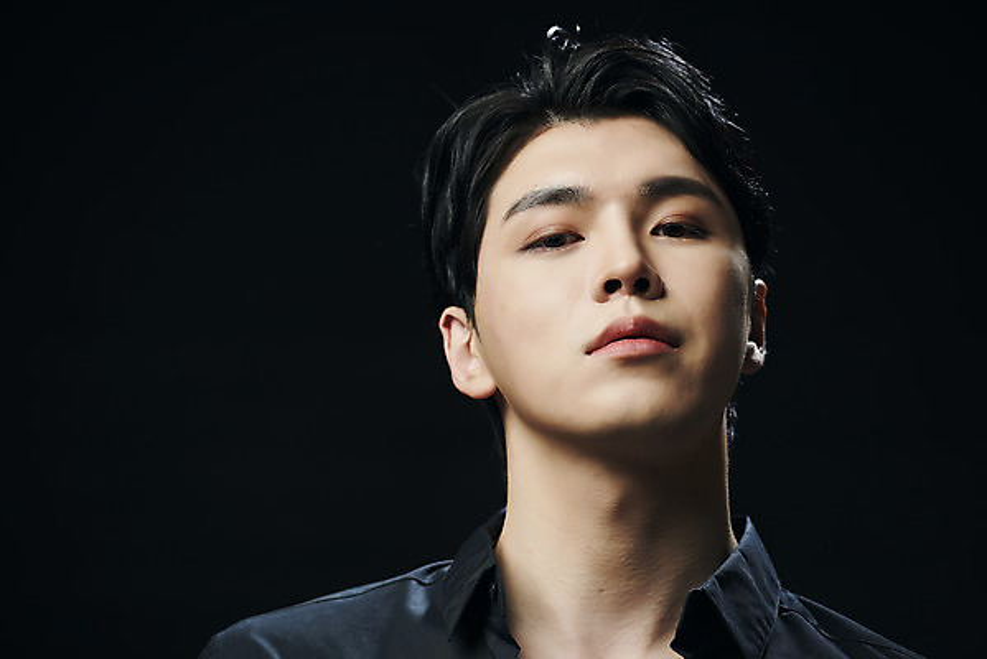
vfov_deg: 6.9
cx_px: 494
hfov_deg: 10.3
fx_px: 5486
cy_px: 330
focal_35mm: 200
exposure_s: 1/125
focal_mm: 200
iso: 64
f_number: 4
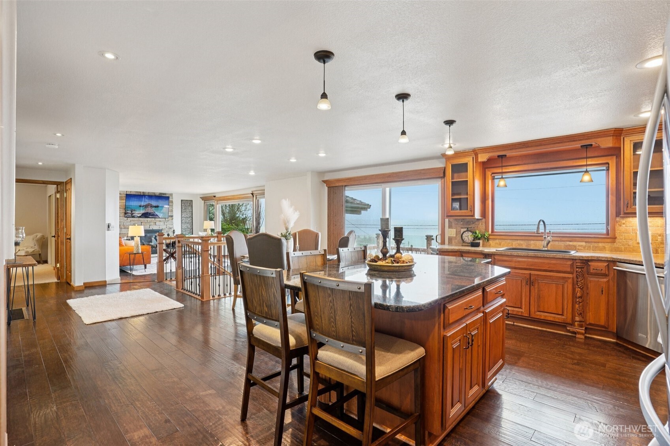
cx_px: 335
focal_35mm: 17
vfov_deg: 70.4
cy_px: 223
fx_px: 316
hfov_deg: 93.3
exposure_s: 1/10
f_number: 8
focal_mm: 17
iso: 400
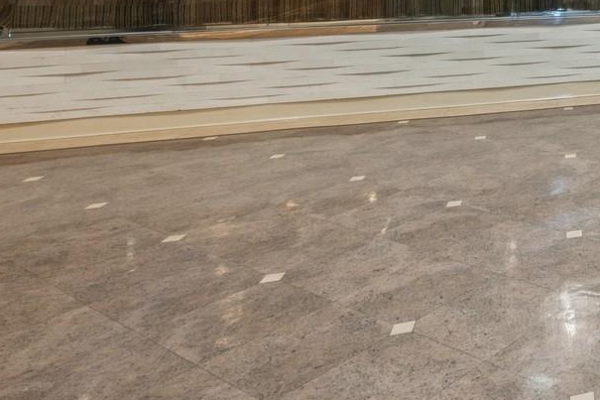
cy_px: -114
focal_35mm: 37
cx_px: 784
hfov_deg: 35.2
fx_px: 616
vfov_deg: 29.3
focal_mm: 14
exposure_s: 1/4
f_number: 11
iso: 400
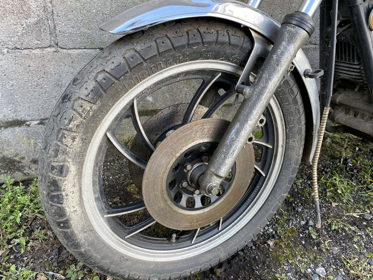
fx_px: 280
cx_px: 186
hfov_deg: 67.3
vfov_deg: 53.1
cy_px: 140
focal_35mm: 26
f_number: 1.6
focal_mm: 4.2
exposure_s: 1/121
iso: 50
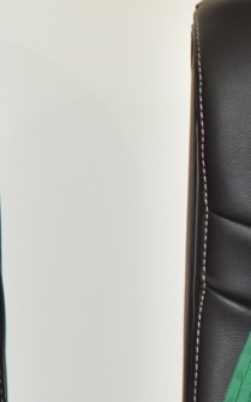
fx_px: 4101
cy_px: 233
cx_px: 582
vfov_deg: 5.6
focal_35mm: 375
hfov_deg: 3.5
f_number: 5.6
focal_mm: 120
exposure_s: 1/60
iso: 1600
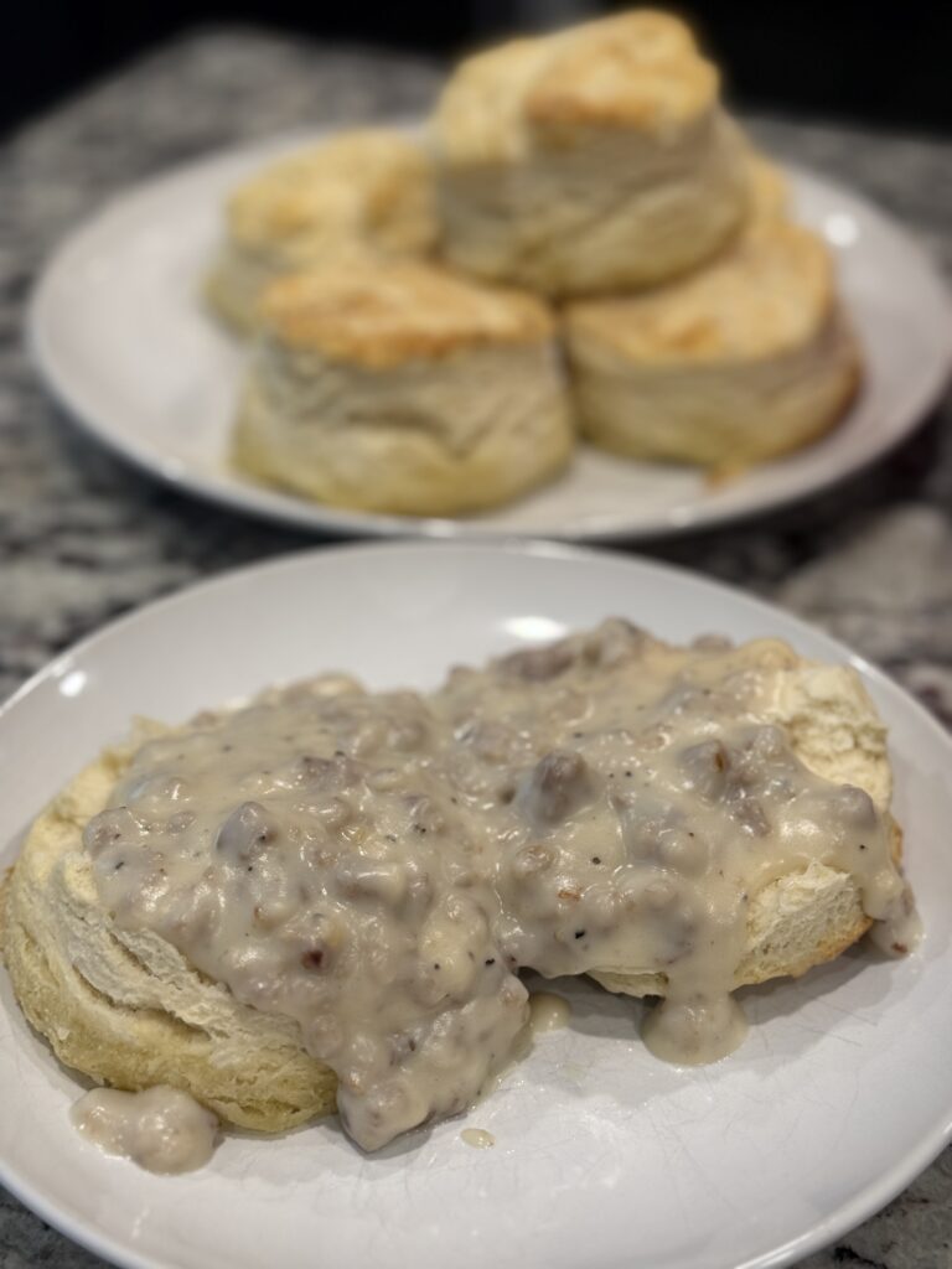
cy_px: 634
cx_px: 476
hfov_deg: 30.3
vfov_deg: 39.7
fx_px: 1760
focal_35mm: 48
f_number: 1.78
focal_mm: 6.76
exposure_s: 1/60
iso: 64
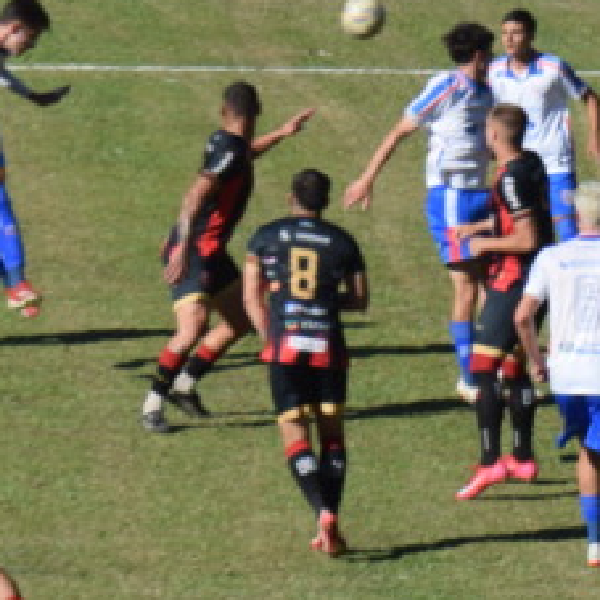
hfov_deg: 2.6
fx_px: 13318
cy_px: -251
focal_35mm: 679
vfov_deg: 2.6
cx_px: 835
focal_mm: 105
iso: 200
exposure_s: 1/800
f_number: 7.1
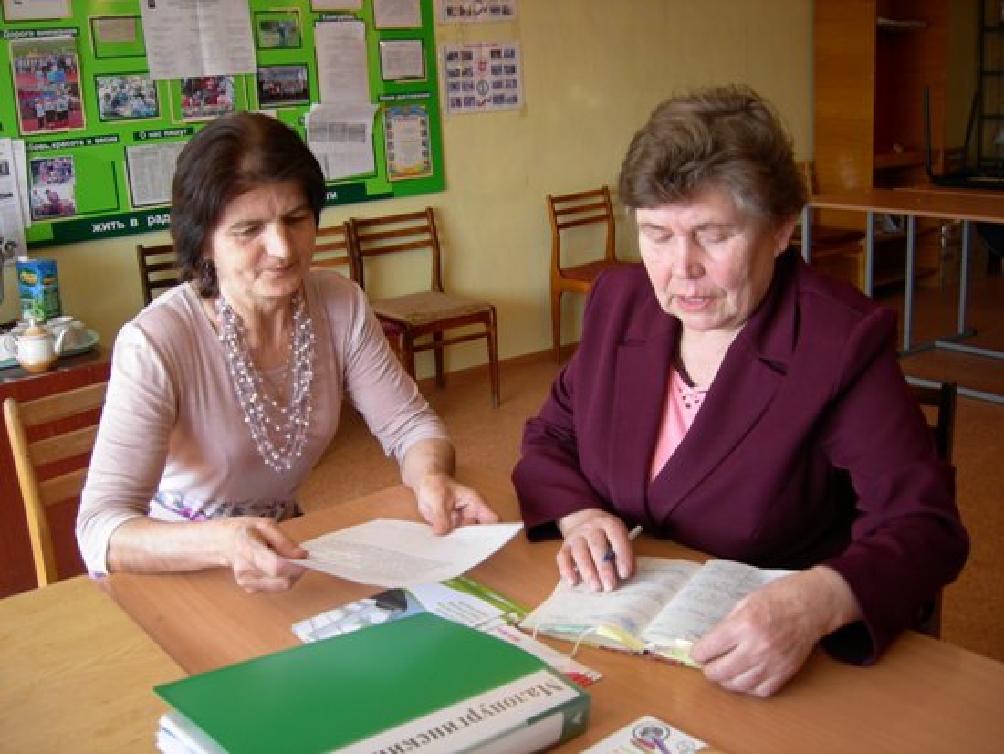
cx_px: 502
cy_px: 377
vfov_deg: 39.7
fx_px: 1045
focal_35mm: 36
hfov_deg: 51.3
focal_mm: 7.5
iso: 64
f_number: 2.7
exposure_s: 1/45.1
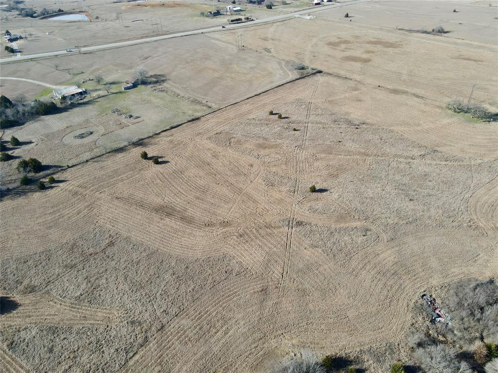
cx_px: 249
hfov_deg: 71.6
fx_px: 345
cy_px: 186
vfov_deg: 56.8
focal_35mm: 24
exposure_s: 1/320
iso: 100
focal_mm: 4.5
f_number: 2.8
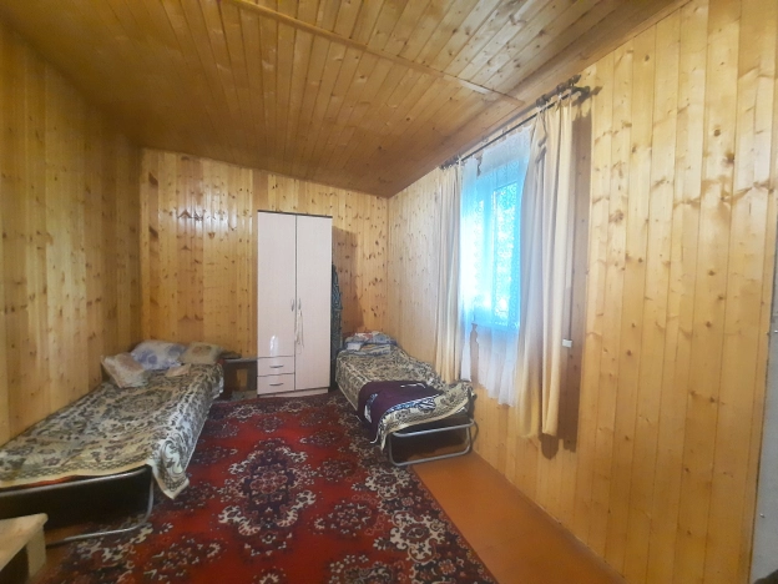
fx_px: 292
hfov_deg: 106.2
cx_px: 389
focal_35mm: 13
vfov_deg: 89.9
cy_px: 292
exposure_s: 1/10
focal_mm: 1.74
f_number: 2.2
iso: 800
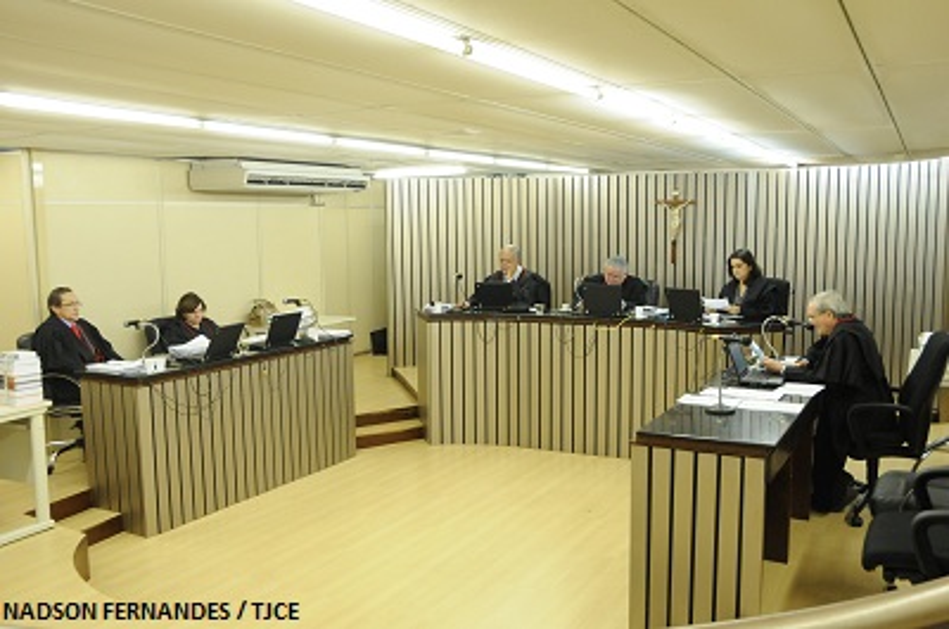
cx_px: 474
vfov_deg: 39.8
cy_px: 314
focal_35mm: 33
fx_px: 868
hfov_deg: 57.3
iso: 1600
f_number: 5
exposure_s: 1/50
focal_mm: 22
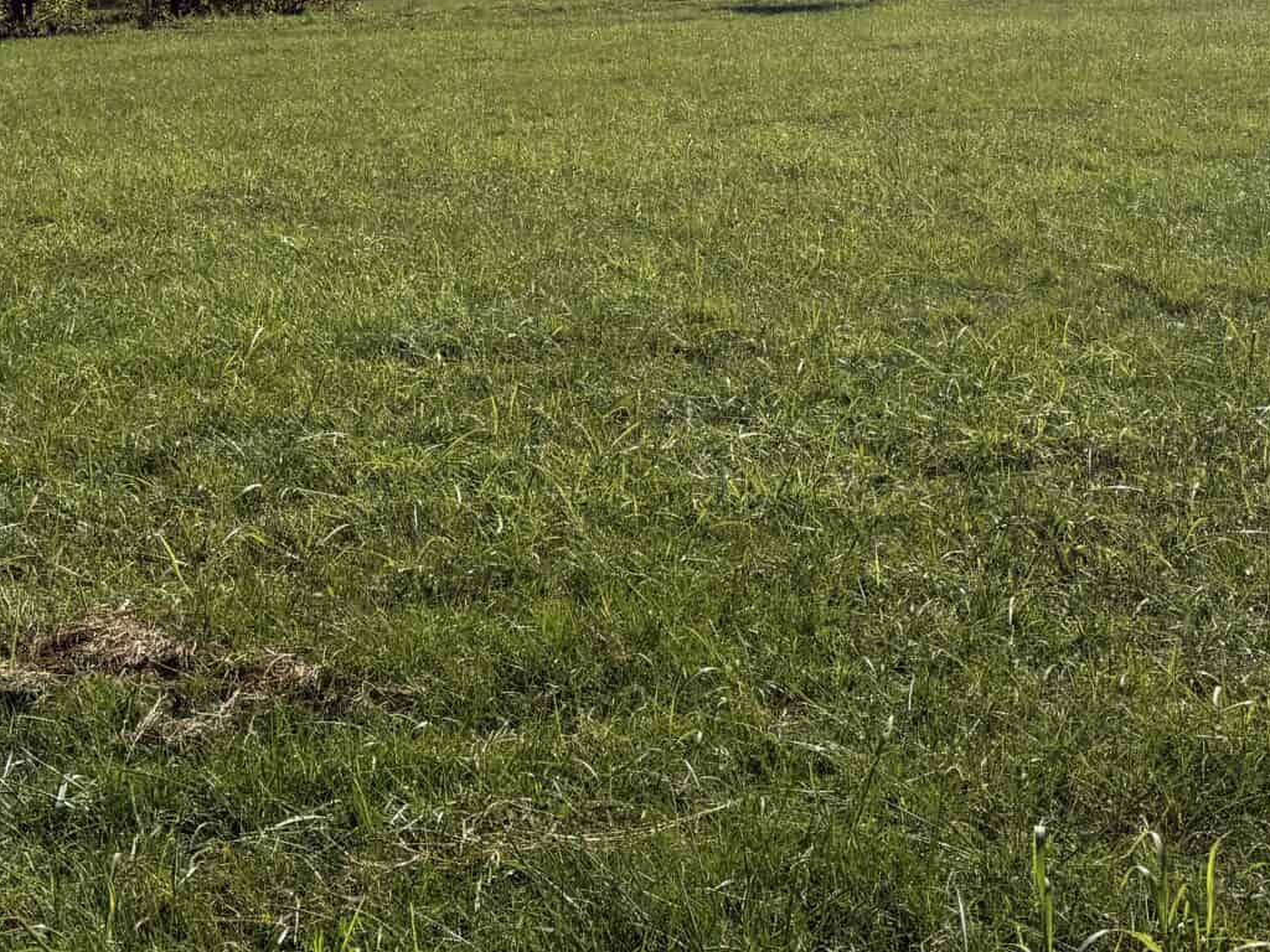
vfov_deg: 23.2
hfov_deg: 32.1
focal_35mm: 60
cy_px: -40
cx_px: 532
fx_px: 2201
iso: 80
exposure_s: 1/6173
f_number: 1.78
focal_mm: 6.76
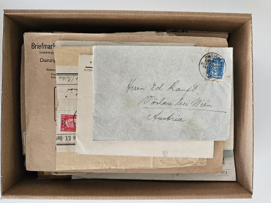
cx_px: 131
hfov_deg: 71.5
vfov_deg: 56.9
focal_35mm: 24
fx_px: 188
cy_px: 103
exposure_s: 1/52
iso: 100
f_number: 1.7
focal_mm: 6.3
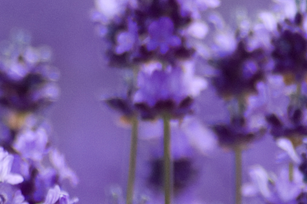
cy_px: 257
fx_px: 14437
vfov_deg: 0.8
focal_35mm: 1694
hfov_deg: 1.2
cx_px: 355
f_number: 5.6
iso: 200
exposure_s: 1/400
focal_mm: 210
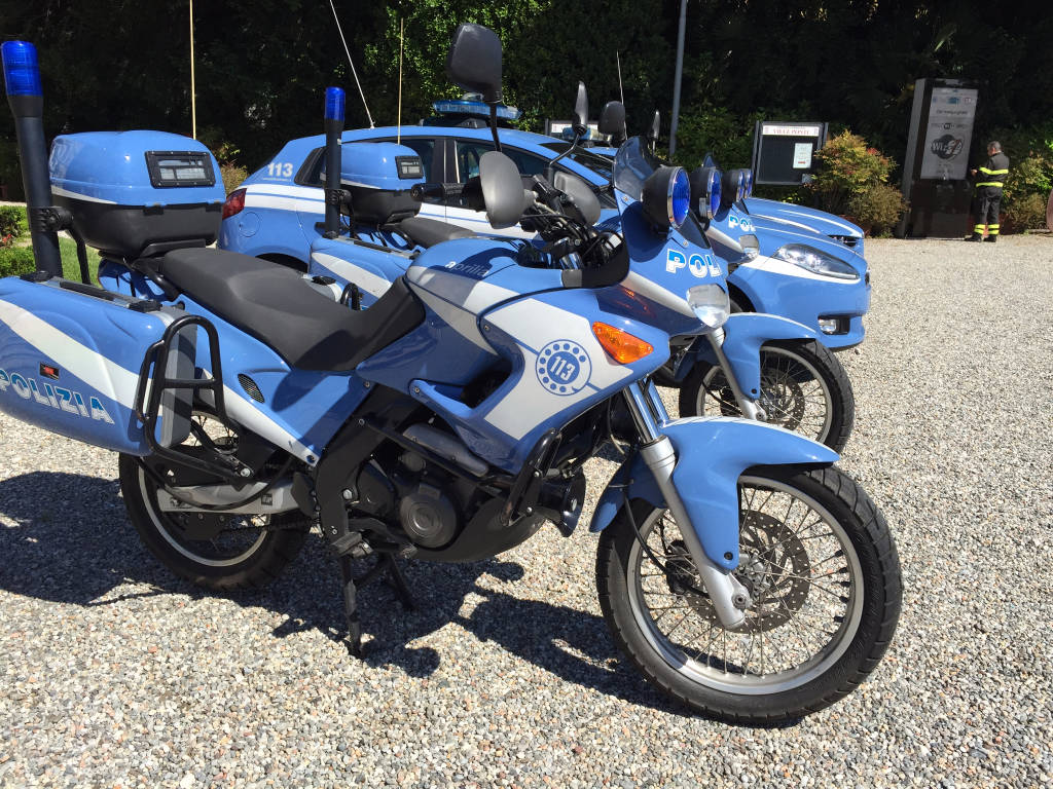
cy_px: 394
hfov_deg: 61.7
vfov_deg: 48.2
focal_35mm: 29
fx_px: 882
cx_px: 526
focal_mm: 4.15
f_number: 2.2
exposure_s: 1/1721
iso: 32
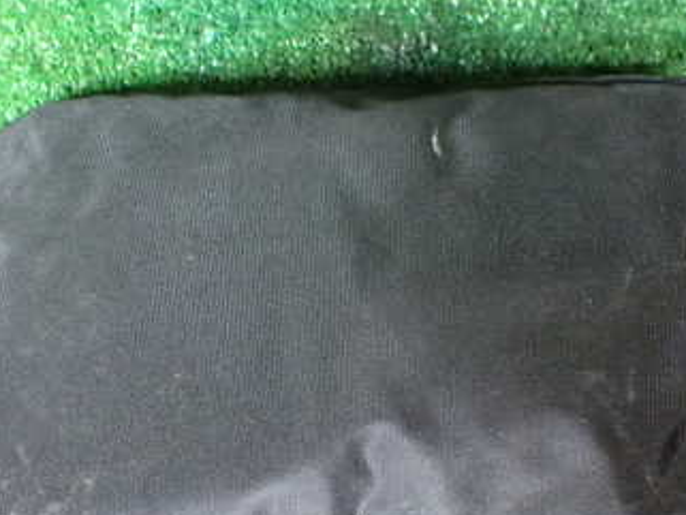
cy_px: 308
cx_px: 327
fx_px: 1110
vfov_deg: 26.1
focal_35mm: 56
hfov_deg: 34.3
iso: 800
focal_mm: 5.4
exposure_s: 1/30
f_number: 2.3
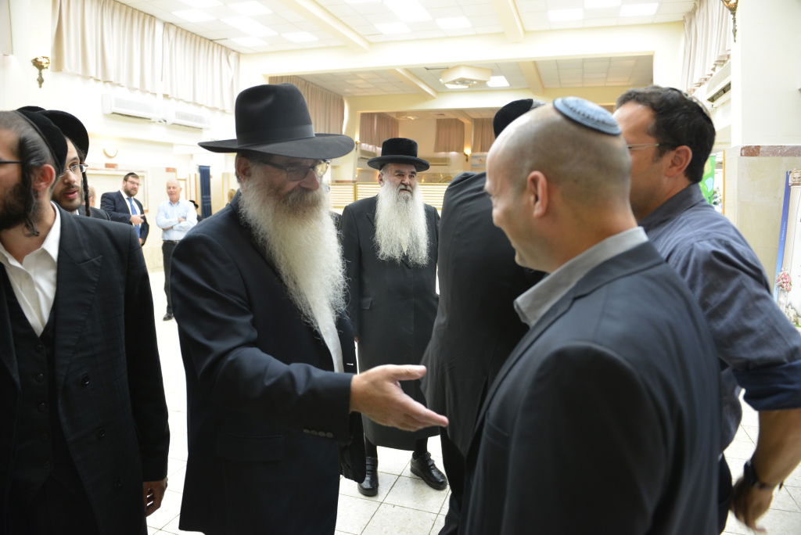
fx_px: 534
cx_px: 400
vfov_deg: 53.2
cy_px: 268
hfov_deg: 73.7
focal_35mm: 24
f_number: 4
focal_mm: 24
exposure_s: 1/60
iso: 800
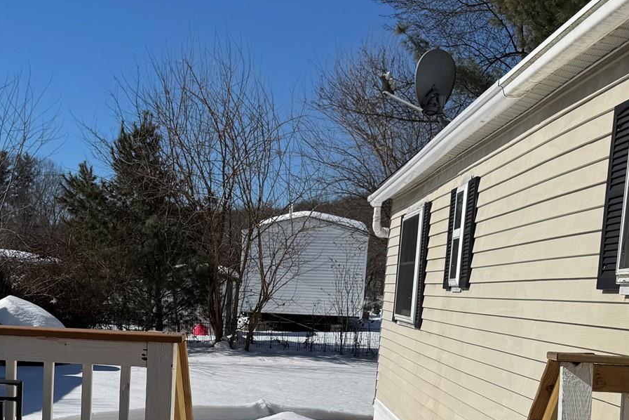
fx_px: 996
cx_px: 109
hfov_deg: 33.8
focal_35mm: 57
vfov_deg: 23.1
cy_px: 391
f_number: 1.78
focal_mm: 6.76
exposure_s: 1/12346
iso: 80
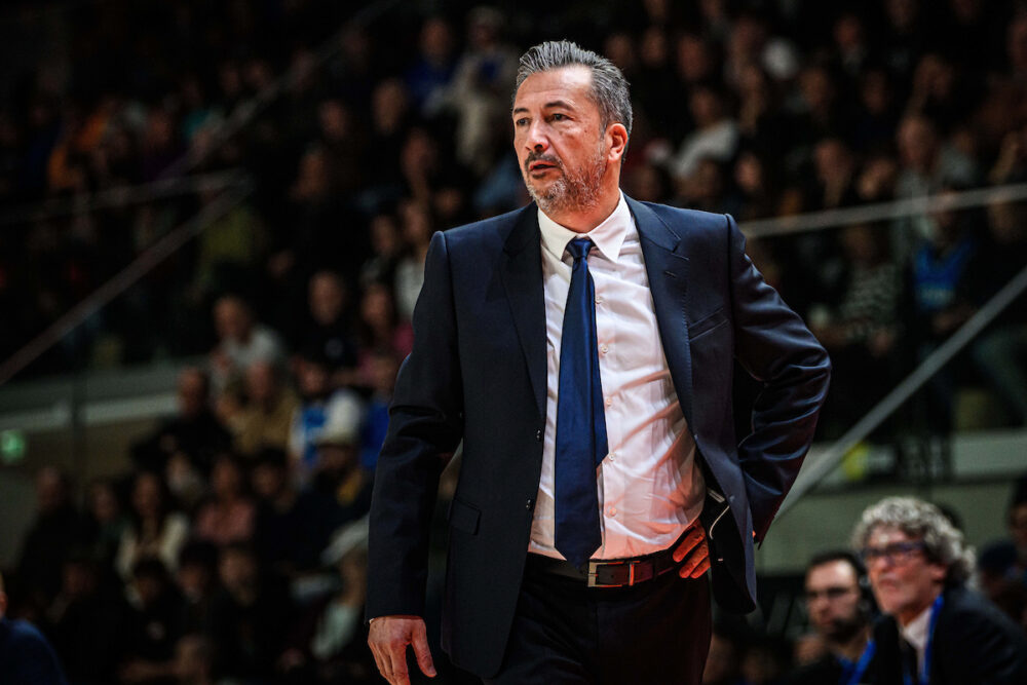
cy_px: 342
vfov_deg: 10.2
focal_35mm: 135
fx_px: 3852
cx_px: 514
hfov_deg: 15.2
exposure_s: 1/1600
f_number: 3.2
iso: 3200
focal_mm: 135
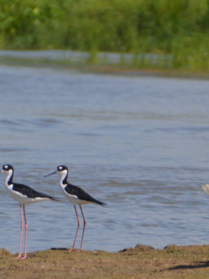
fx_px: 11815
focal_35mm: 1468
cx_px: 109
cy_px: 163
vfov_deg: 1.4
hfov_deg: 1.0
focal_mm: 270
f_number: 7.1
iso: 400
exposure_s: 1/2000
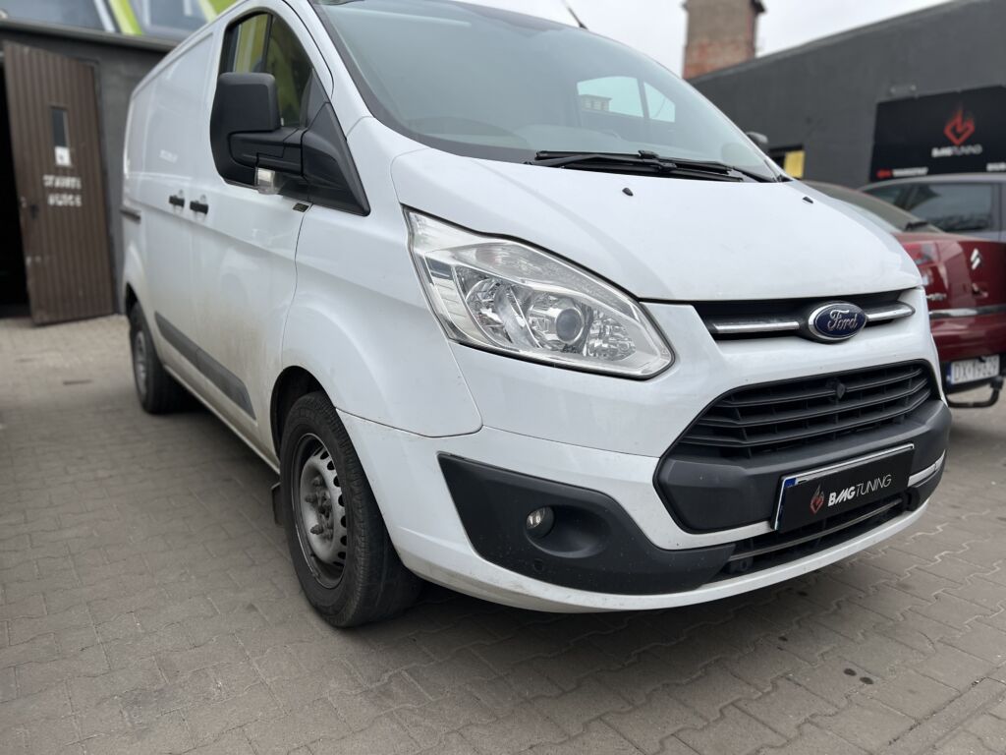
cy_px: 378
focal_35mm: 26
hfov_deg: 67.3
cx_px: 503
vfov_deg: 53.1
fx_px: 756
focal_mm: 5.7
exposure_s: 1/2404
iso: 50
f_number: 1.5
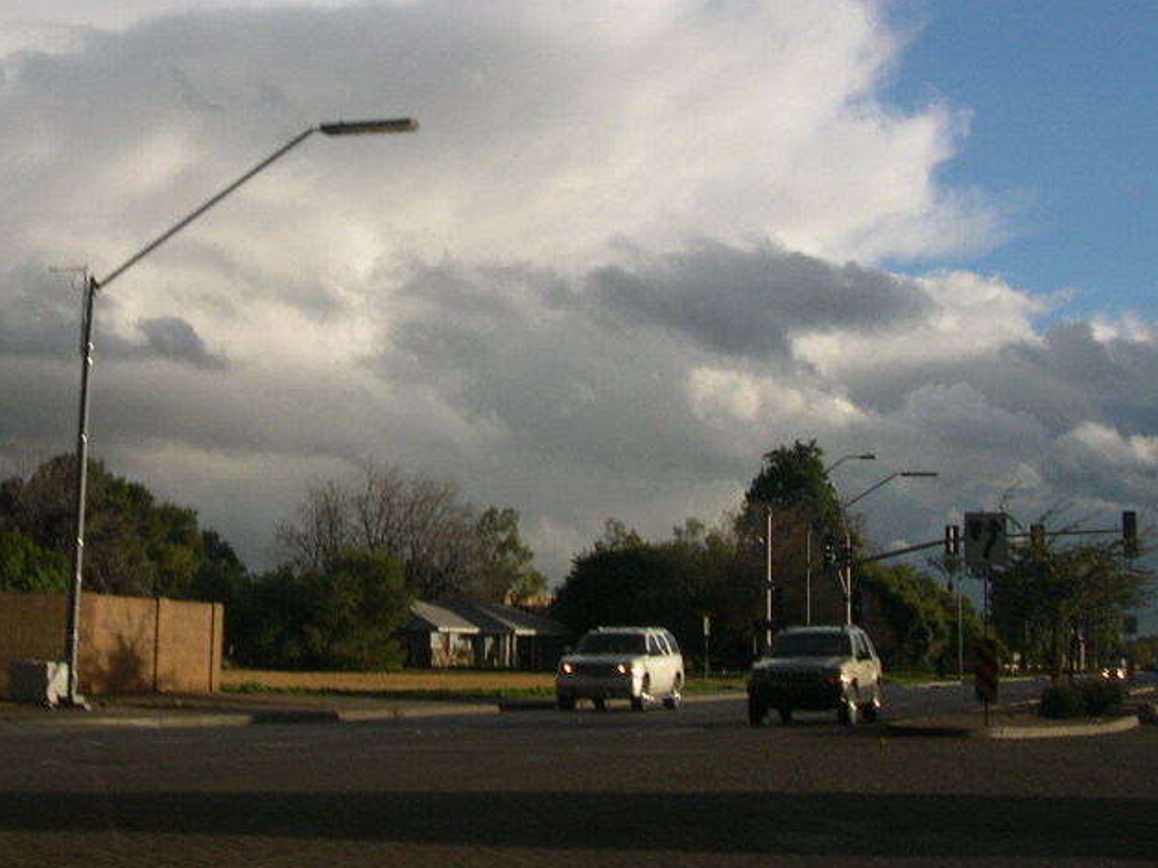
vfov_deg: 23.4
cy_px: 210
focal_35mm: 62
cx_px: 288
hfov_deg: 30.7
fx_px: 2074
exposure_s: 1/153
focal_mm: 8
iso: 100
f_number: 7.6
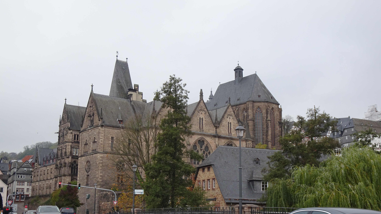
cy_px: 137
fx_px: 445
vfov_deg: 27.0
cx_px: 190
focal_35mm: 44
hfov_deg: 46.4
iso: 80
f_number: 4
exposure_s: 1/250
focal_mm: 6.8
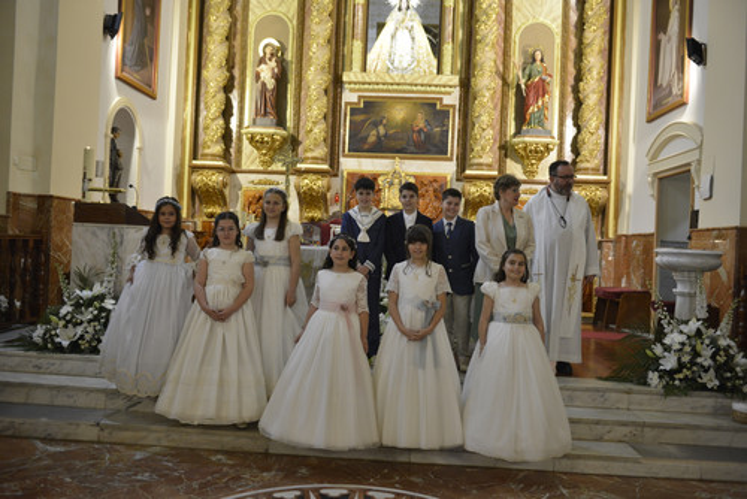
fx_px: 664
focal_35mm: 32
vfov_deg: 41.2
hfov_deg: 58.7
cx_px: 374
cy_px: 250
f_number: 3.2
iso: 2500
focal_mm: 32
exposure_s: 1/200
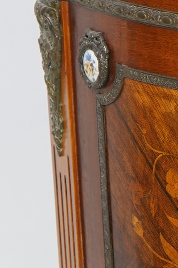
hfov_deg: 5.3
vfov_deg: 8.0
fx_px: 1901
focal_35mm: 256
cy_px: 265
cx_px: 288
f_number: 5.6
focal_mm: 51
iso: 800
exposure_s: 1/80
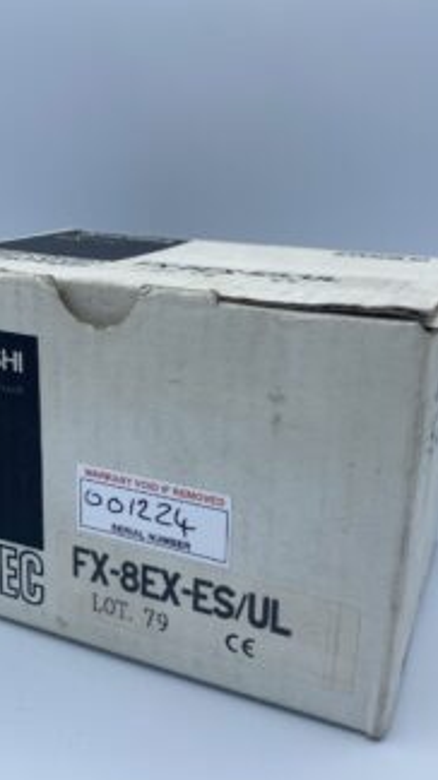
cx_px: 164
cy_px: 364
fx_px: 723
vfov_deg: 56.6
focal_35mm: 35
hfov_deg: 33.5
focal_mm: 4.25
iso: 32
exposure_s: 1/1316
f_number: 1.8
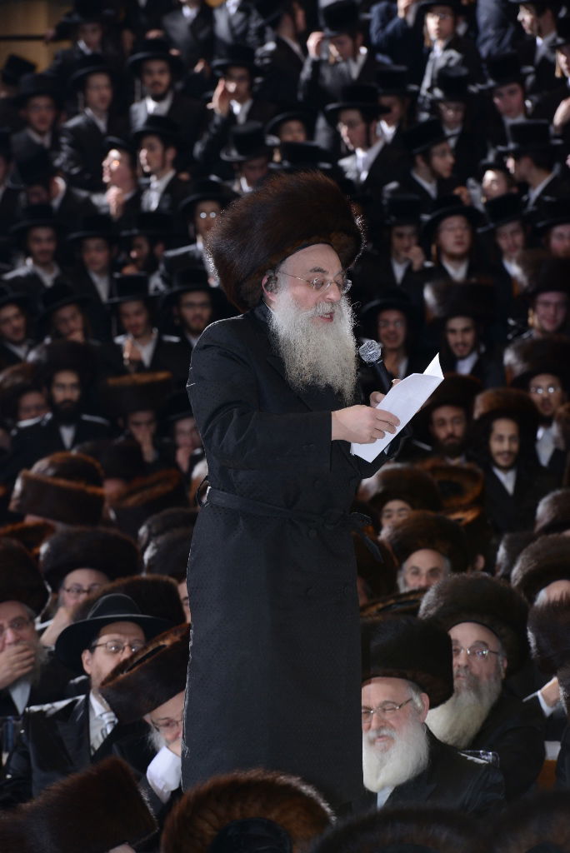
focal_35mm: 185
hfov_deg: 7.4
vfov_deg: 11.1
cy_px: 426
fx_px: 4387
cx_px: 285
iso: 640
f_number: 8
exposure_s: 1/200
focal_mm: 185
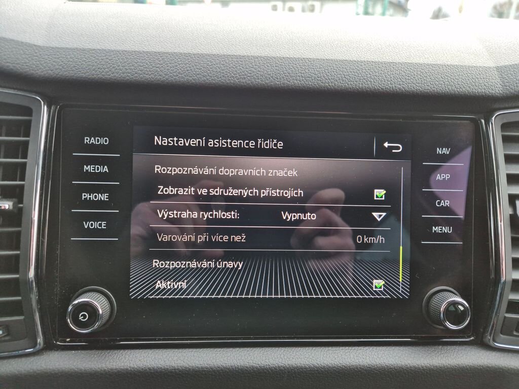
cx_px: 260
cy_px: 194
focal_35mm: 23
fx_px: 345
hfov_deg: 73.9
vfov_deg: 58.9
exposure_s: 1/180
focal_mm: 5.4
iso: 125
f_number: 1.8
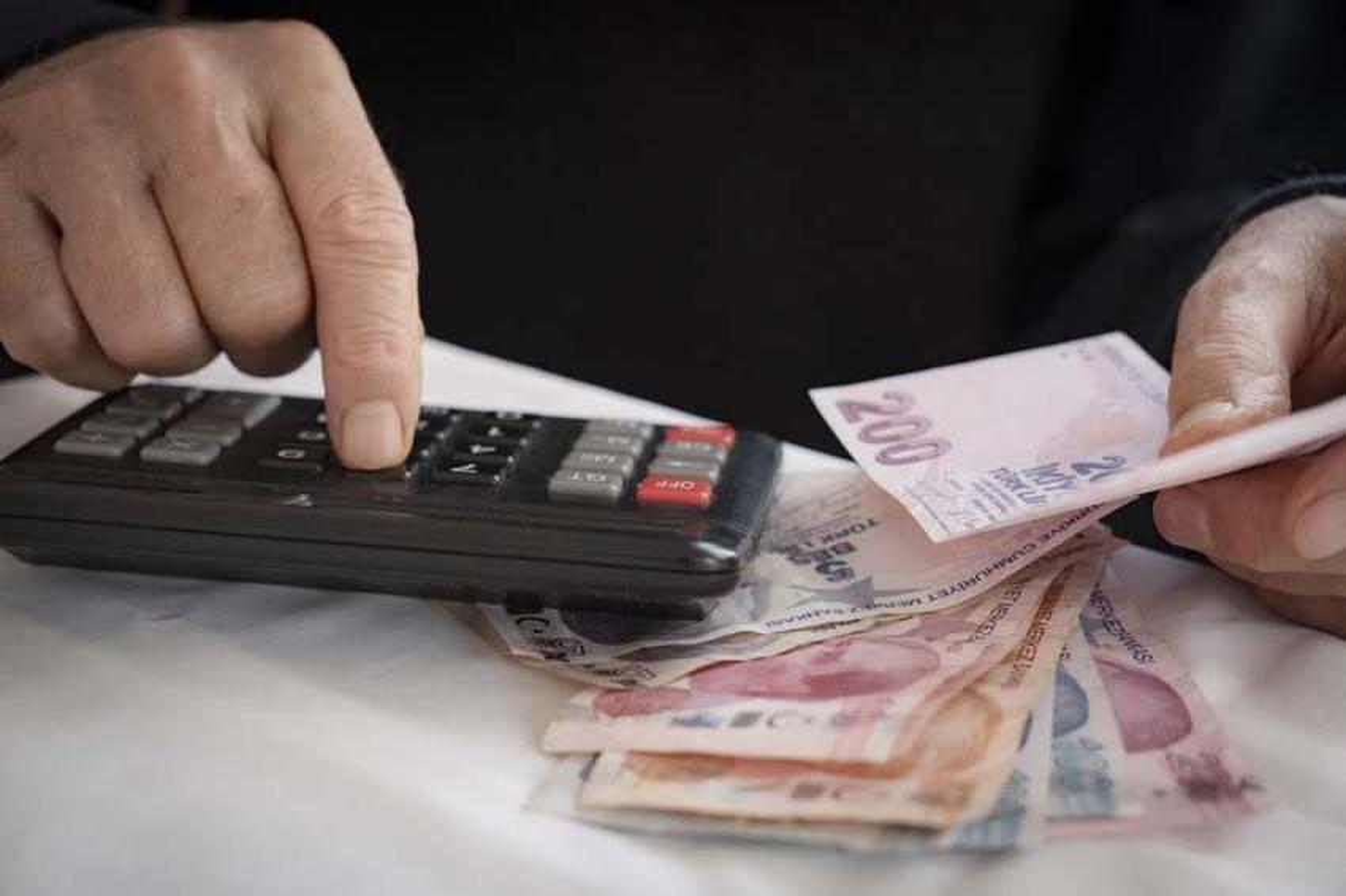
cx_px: 673
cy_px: 448
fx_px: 2429
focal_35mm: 65
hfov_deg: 31.0
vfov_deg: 20.9
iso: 400
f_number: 5.6
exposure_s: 1/125
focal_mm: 65
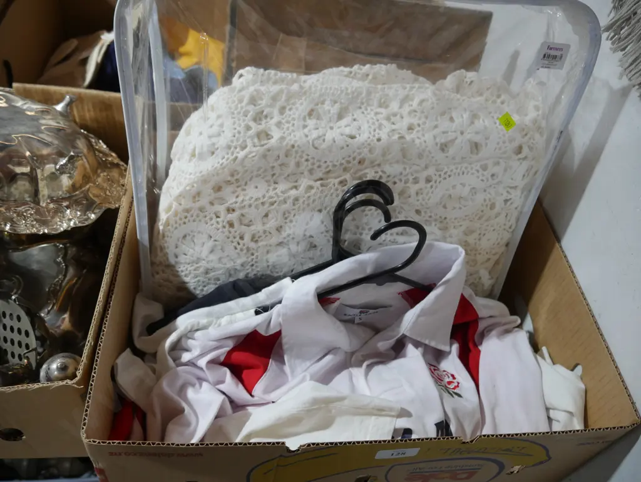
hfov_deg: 63.4
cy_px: 241
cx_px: 320
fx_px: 519
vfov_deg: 49.8
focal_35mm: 28
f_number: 4
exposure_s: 1/60
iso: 640
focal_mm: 14
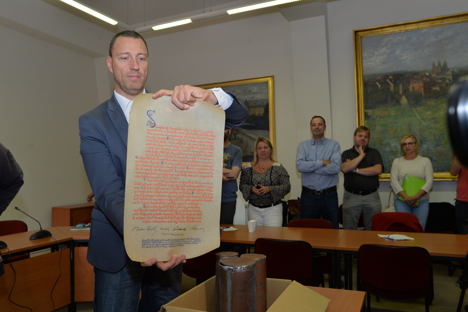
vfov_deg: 46.4
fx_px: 364
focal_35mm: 28
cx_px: 234
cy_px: 156
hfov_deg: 65.5
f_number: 5.6
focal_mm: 28
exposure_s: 1/100
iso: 400
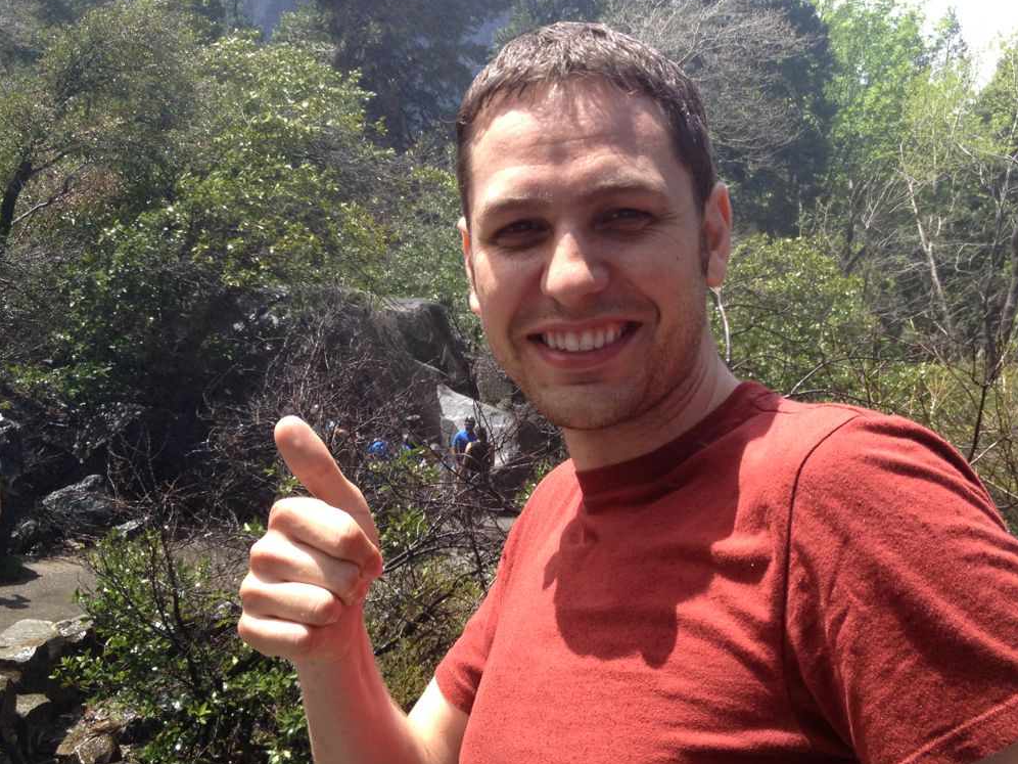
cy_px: 376
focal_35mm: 45
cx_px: 570
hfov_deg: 42.0
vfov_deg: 32.2
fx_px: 1323
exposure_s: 1/600
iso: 64
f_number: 2.4
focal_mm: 4.28
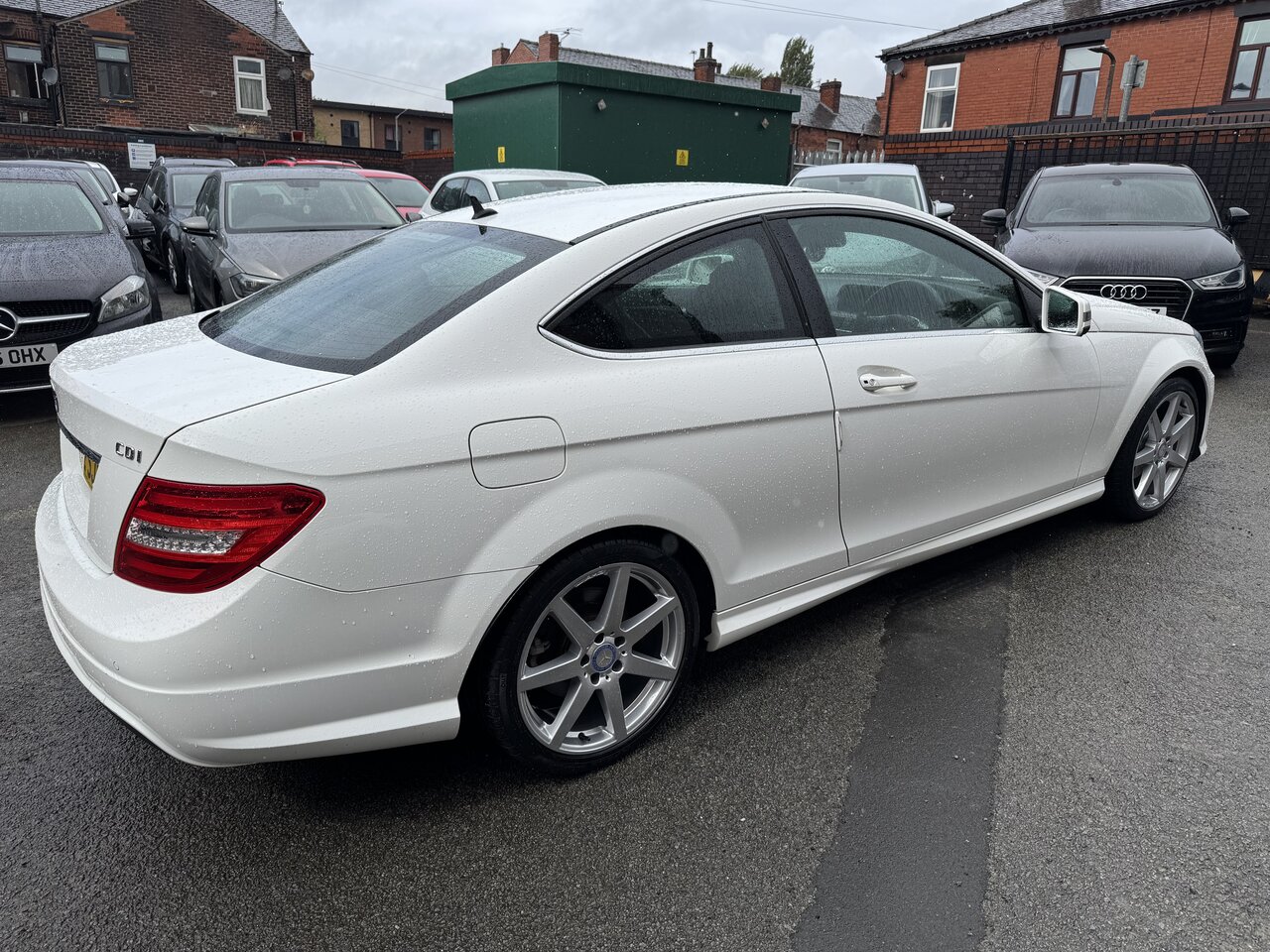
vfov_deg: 56.8
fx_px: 881
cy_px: 476
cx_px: 635
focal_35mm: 24
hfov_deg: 71.6
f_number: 1.78
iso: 80
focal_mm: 6.76
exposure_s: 1/4310
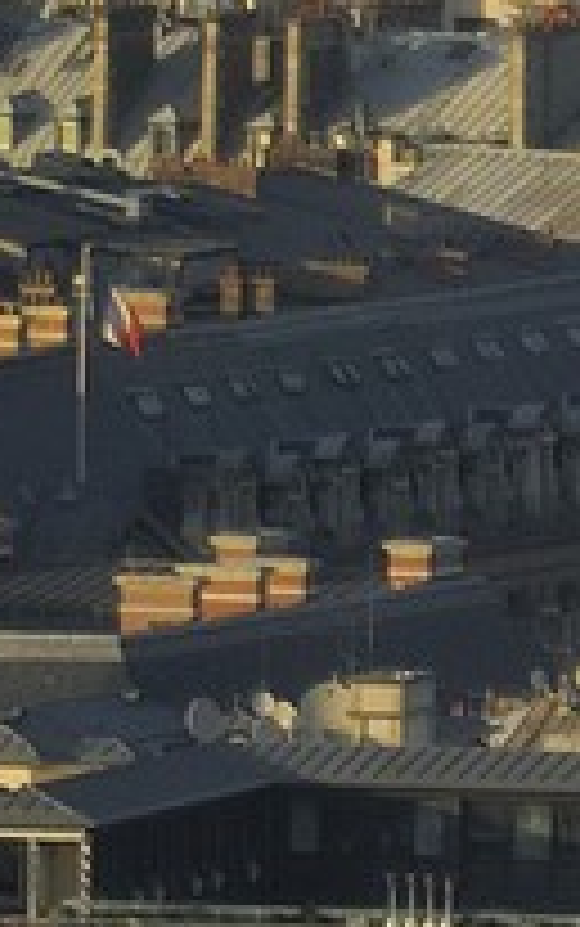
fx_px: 89961
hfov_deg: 0.4
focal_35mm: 3562
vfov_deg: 0.6
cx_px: 2774
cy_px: -63
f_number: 4
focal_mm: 300
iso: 100
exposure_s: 1/750
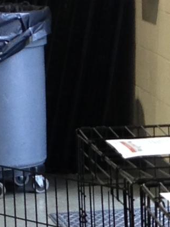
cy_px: 291
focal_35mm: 249
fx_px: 1630
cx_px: 264
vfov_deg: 7.9
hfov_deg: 5.9
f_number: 2.4
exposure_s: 1/20
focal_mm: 4.12
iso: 64
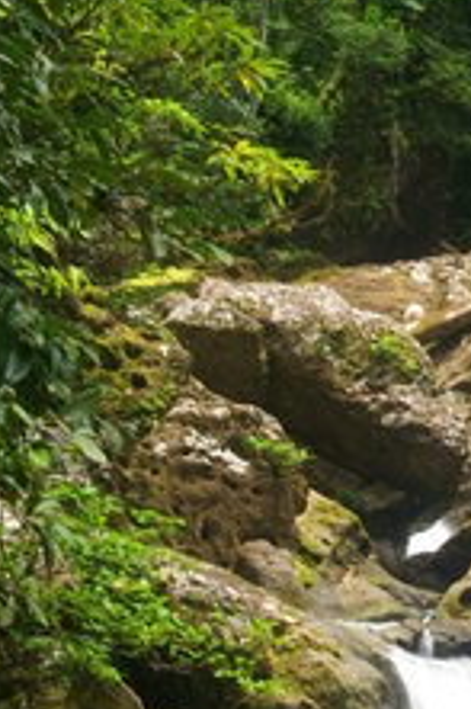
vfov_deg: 20.2
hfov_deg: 13.3
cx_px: 471
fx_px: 1987
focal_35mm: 101
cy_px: 260
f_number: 13
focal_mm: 31
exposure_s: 1/6
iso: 200
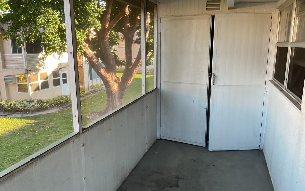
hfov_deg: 61.2
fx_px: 258
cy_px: 106
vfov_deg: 40.6
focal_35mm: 31
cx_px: 152
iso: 32
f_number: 1.8
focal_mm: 3
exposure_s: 1/60
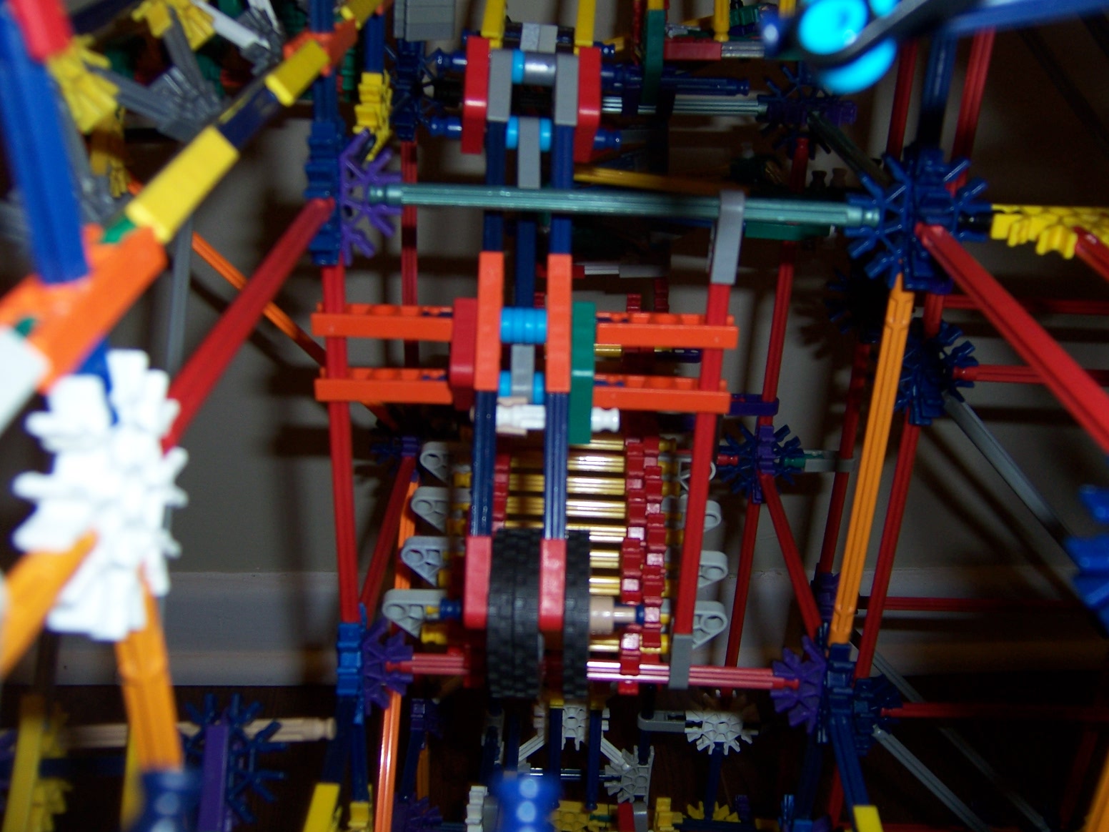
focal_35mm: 33
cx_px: 554
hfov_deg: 55.4
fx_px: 1057
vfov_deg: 42.9
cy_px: 416
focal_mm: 5.5
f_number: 2.8
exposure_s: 1/60
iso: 80
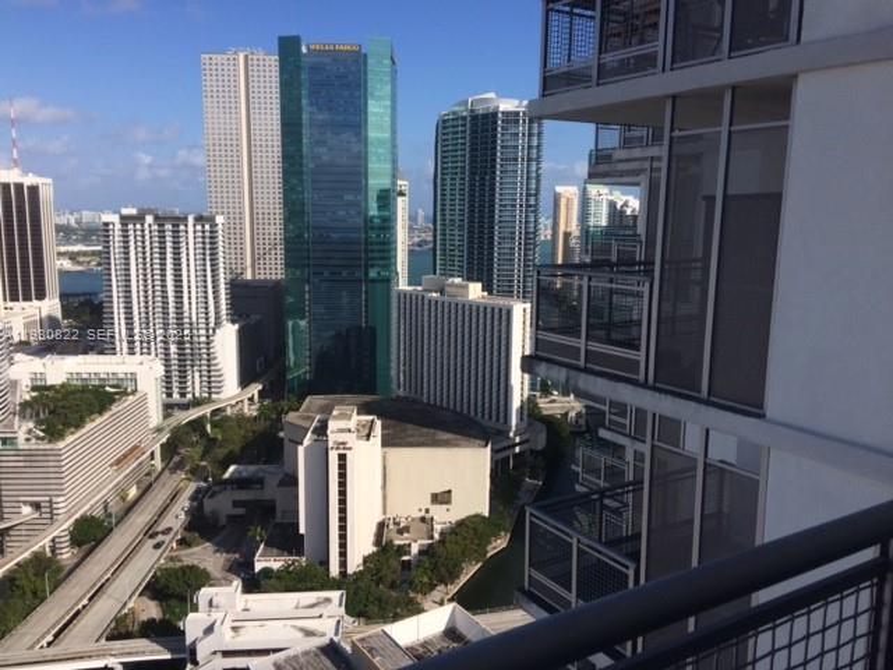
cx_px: 446
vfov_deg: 48.2
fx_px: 748
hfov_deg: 61.7
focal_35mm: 29
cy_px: 335
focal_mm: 4.15
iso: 32
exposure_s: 1/2933
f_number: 2.2
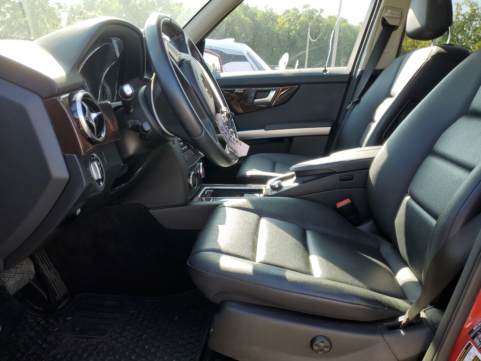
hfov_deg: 67.3
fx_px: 361
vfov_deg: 53.1
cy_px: 180
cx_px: 240
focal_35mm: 26
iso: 50
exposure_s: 1/370
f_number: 1.5
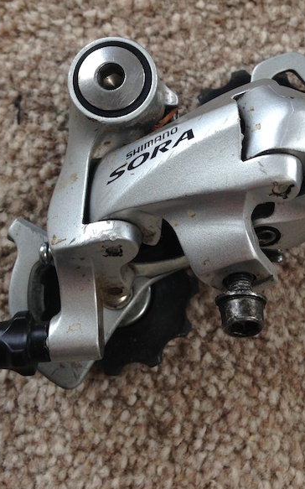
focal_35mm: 48
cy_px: 200
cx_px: 172
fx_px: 639
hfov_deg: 26.8
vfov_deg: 41.7
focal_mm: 4.13
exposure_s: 1/60
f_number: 2.4
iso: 50
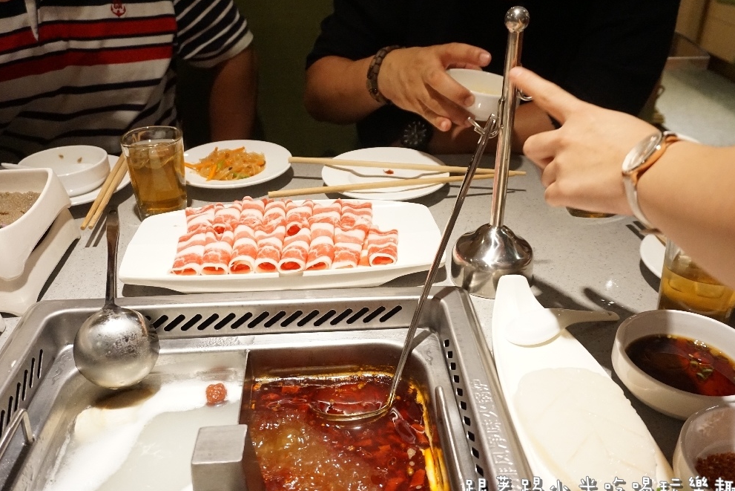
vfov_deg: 42.3
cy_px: 250
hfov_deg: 60.3
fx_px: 633
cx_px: 365
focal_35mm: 31
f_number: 4
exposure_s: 1/160
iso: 2500
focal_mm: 20
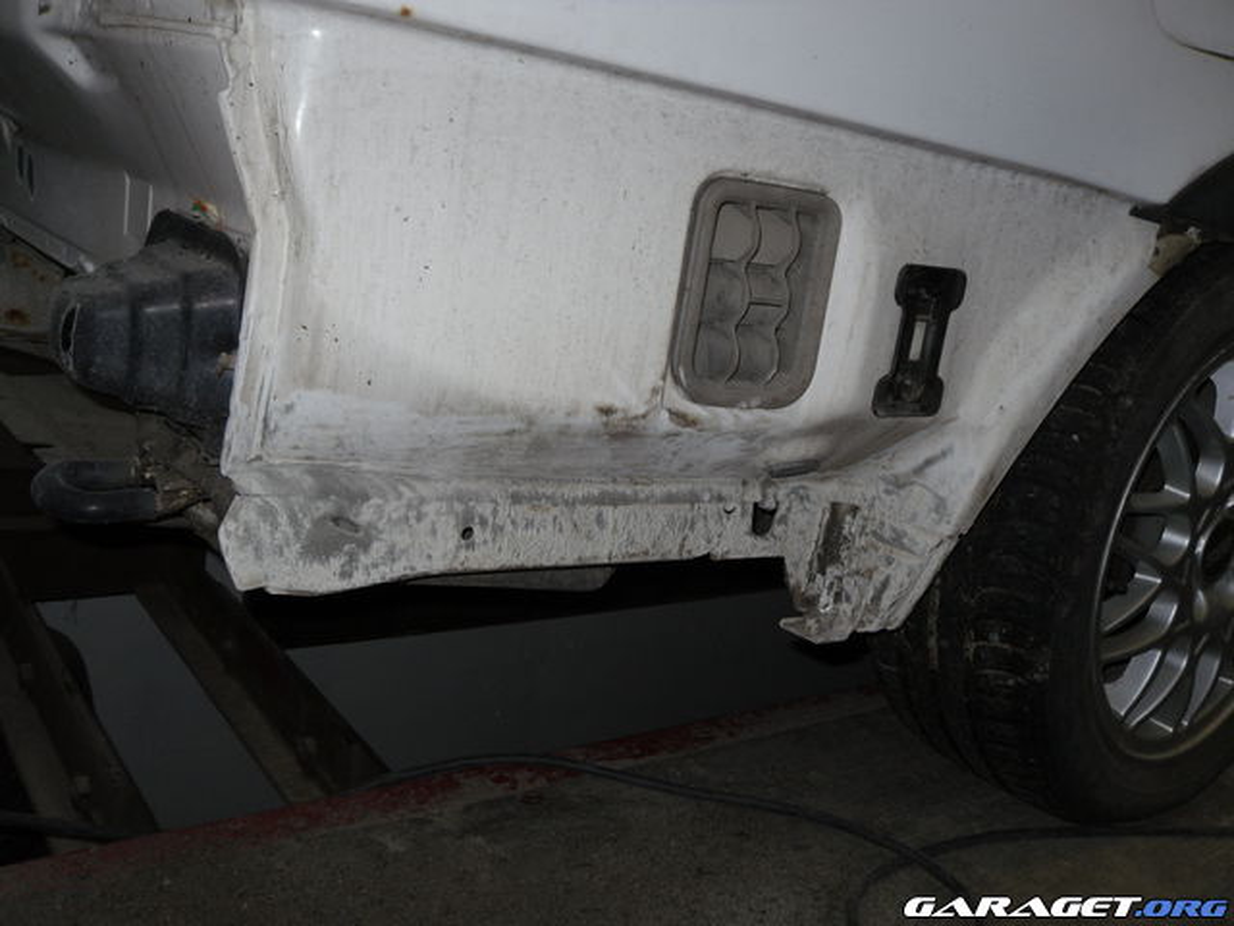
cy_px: 463
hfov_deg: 52.6
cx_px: 617
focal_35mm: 35
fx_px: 1248
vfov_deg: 40.7
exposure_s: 1/45
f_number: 3.5
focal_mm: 6.3
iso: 80
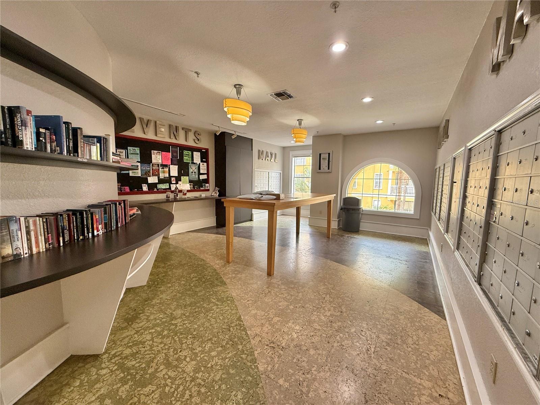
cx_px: 270
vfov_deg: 85.7
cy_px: 202
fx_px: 218
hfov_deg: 102.1
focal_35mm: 14
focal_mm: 2.22
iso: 200
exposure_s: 1/109
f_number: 2.2
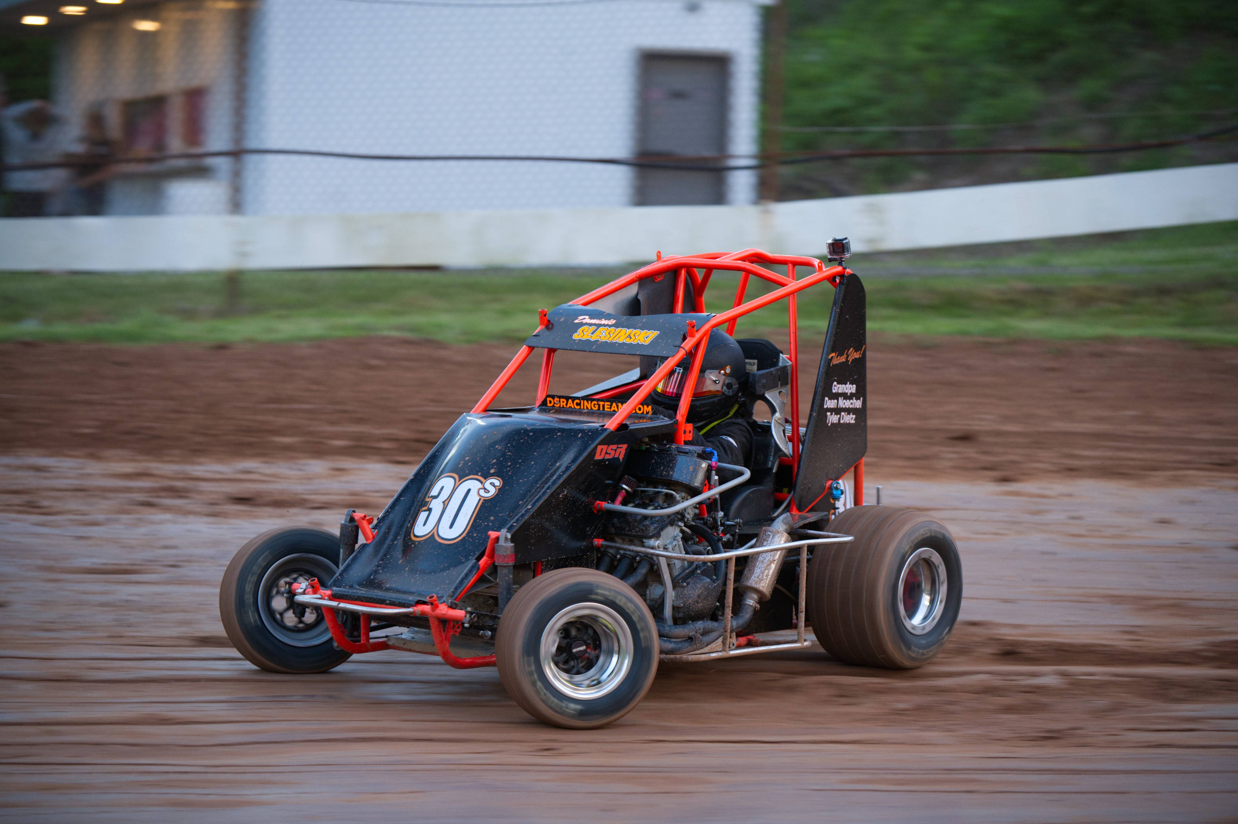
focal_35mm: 125
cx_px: 619
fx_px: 4297
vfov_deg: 11.0
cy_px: 412
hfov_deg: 16.4
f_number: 2.8
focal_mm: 125
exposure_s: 1/400
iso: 1400
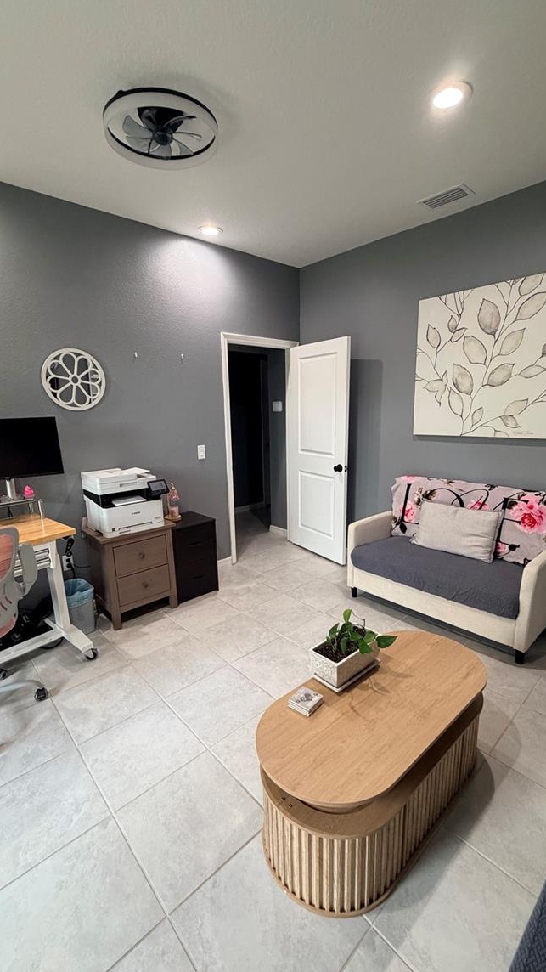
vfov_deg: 99.4
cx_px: 273
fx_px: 412
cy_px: 498
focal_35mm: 16
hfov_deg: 67.1
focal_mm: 2.22
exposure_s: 1/83
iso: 320
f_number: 2.2
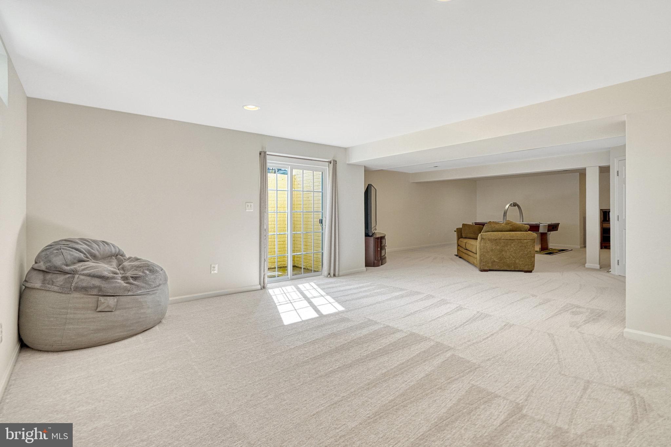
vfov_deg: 73.7
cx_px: 336
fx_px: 298
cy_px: 224
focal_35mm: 16
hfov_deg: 96.7
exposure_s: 1/400
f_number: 8
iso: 1250
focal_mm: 16
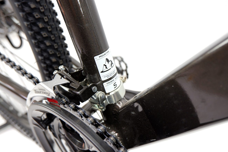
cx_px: 116
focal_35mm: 34
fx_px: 215
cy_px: 76
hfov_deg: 55.8
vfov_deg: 38.9
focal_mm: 22.8
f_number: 4.2
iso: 400
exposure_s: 1/34
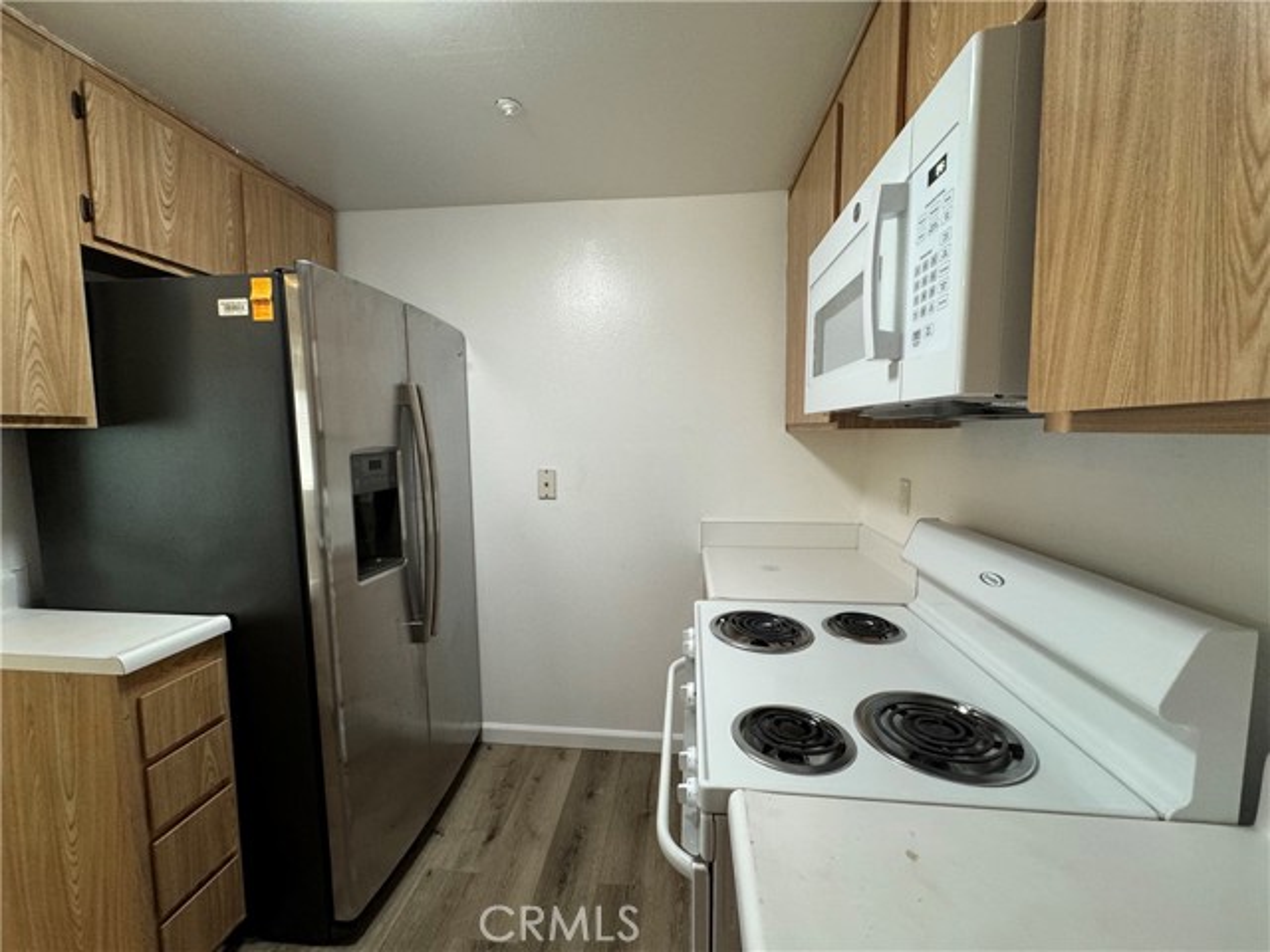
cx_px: 635
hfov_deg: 102.1
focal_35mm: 14
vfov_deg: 85.7
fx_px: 514
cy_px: 476
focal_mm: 2.22
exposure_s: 1/60
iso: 200
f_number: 2.2
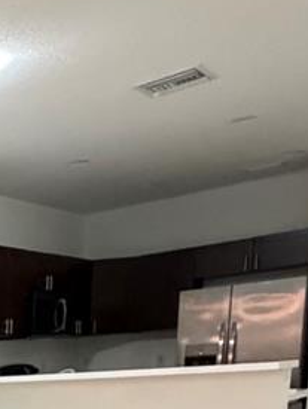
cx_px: -311
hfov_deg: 17.3
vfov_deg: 27.1
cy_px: 519
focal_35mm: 61
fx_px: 722
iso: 1250
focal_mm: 2.22
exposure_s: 1/60
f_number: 2.2
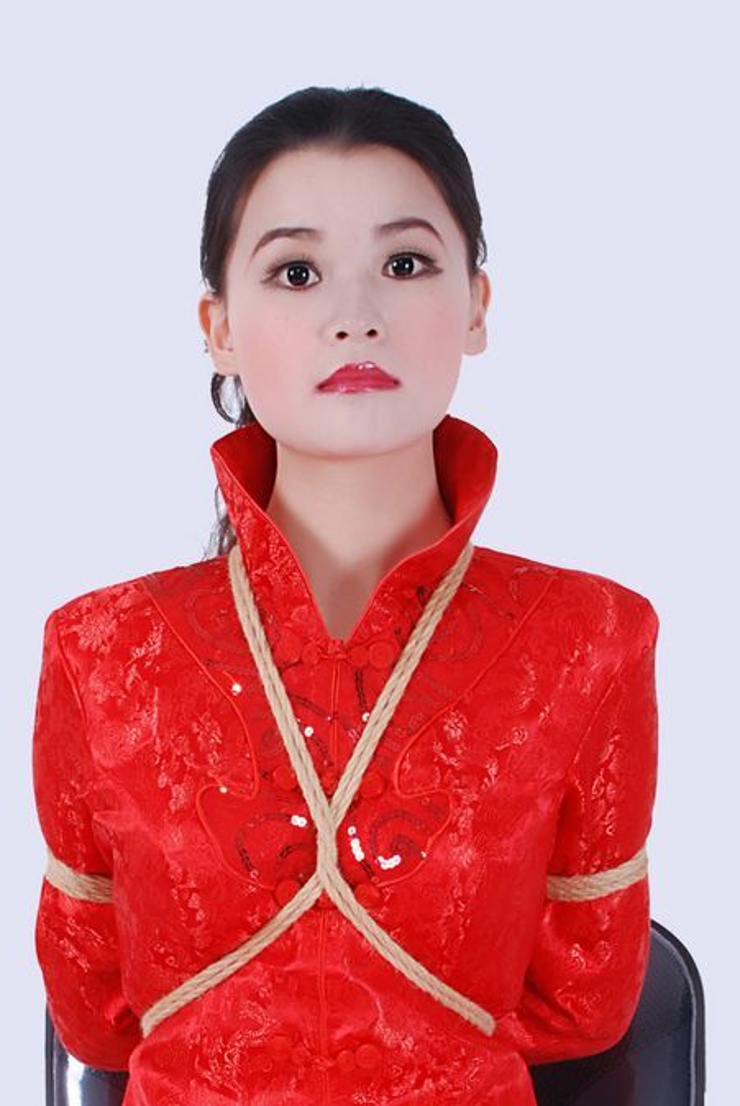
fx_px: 3506
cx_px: 340
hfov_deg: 12.0
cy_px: 1186
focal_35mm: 114
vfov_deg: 17.4
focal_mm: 32
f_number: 11
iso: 100
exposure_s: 1/8
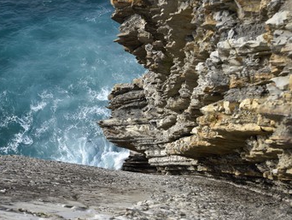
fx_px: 498
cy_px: 109
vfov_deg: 24.8
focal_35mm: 59
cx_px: 114
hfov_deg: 32.6
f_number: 7.1
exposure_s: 1/400
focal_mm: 50
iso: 200
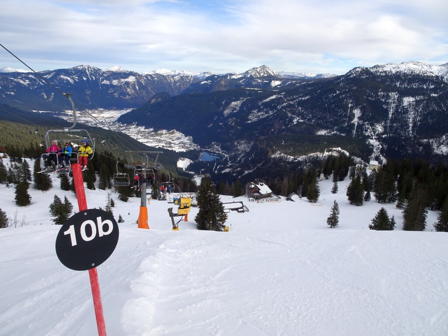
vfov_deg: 56.8
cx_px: 224
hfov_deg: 71.6
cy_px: 168
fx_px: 311
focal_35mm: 24
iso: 80
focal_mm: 4.1
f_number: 3.5
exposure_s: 1/800
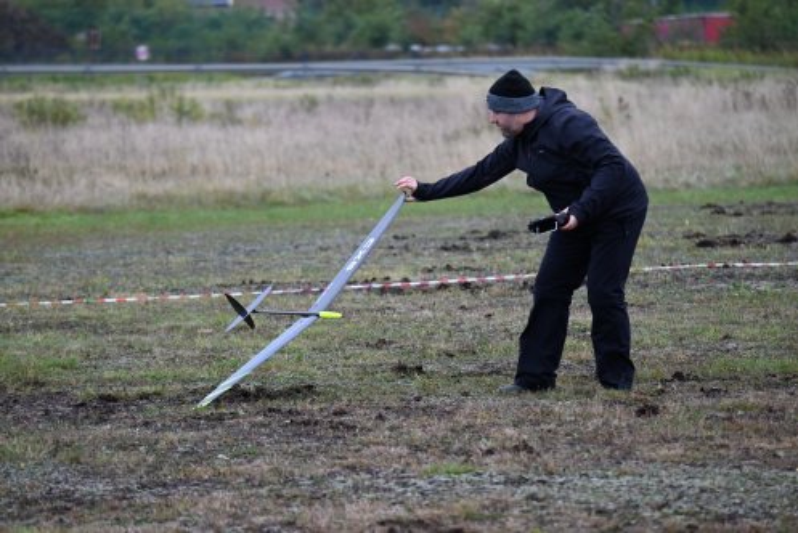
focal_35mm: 230
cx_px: 399
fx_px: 5101
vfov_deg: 6.0
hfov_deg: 8.9
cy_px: 266
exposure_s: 1/500
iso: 1250
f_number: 5.6
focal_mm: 230
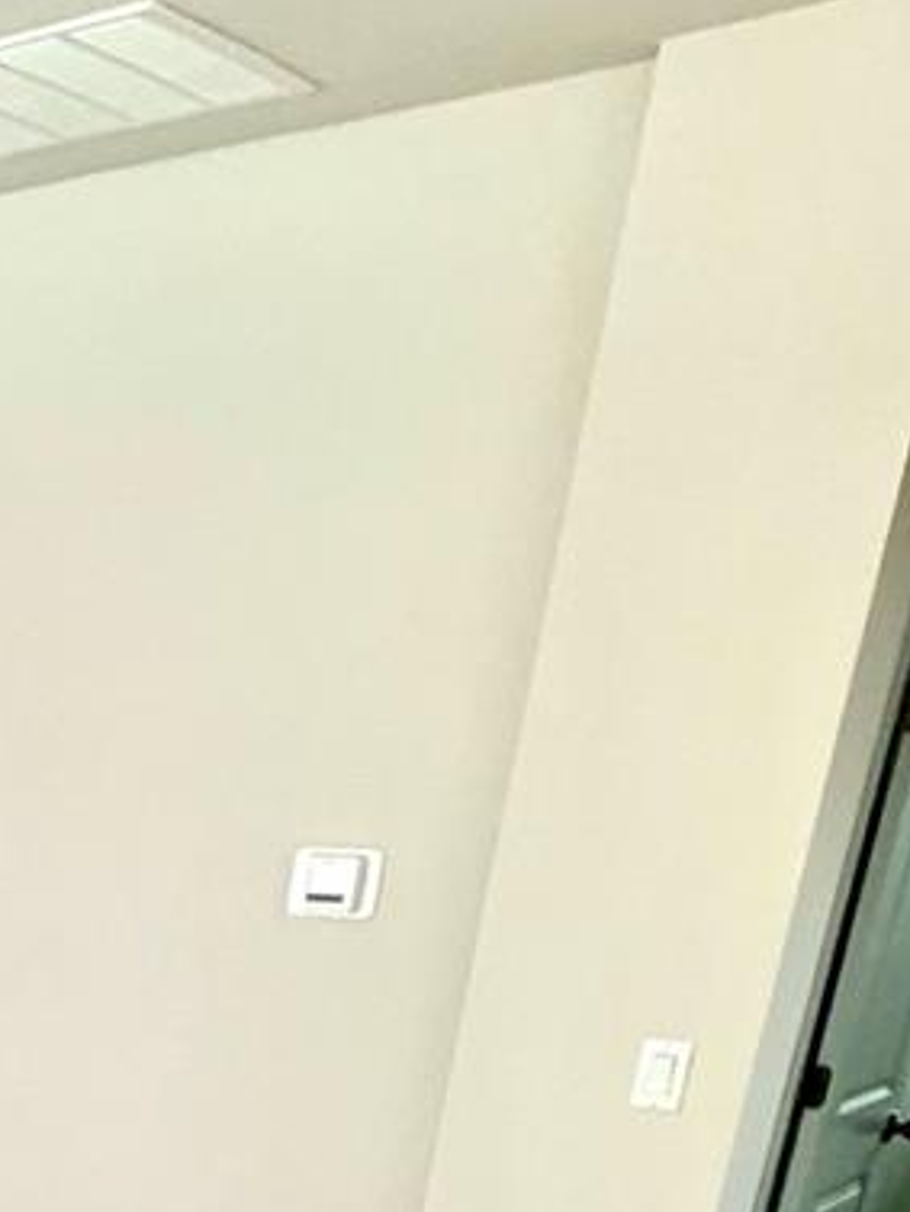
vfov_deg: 29.3
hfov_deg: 18.9
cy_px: 1434
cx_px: -785
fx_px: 1997
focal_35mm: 57
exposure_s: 1/60
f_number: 2.2
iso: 400
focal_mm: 2.22
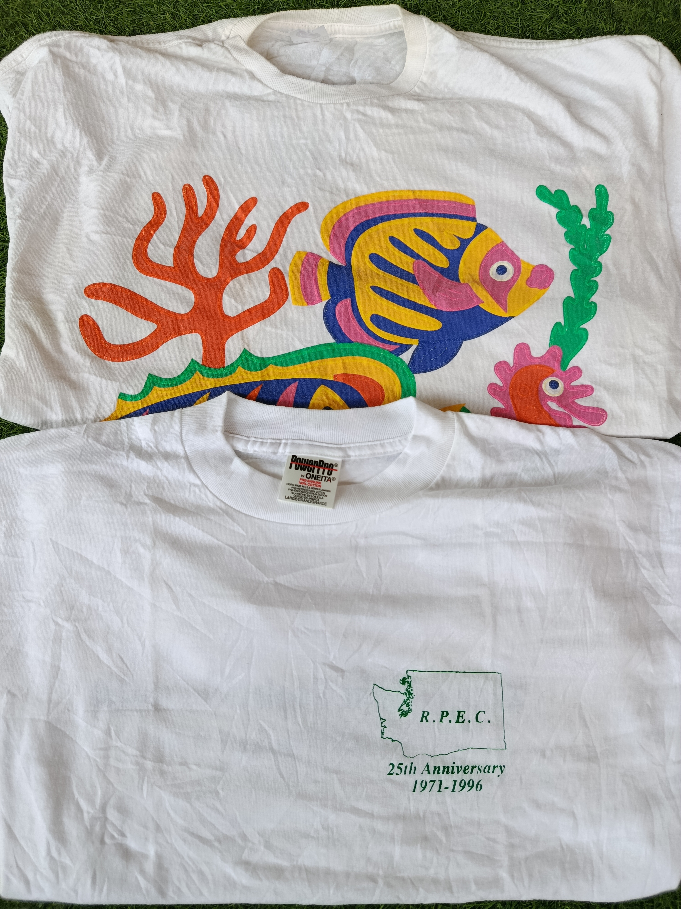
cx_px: 340
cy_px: 454
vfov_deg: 71.6
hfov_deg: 56.8
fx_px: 630
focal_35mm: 24
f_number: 1.7
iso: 86
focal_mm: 5.24
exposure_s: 1/120
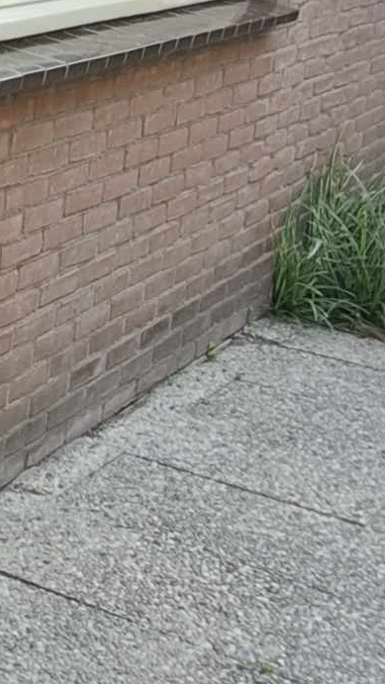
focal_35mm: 82
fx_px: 1487
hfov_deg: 11.5
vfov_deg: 25.1
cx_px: -604
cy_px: 65
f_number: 2.2
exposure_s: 1/100
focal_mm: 1.74
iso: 50
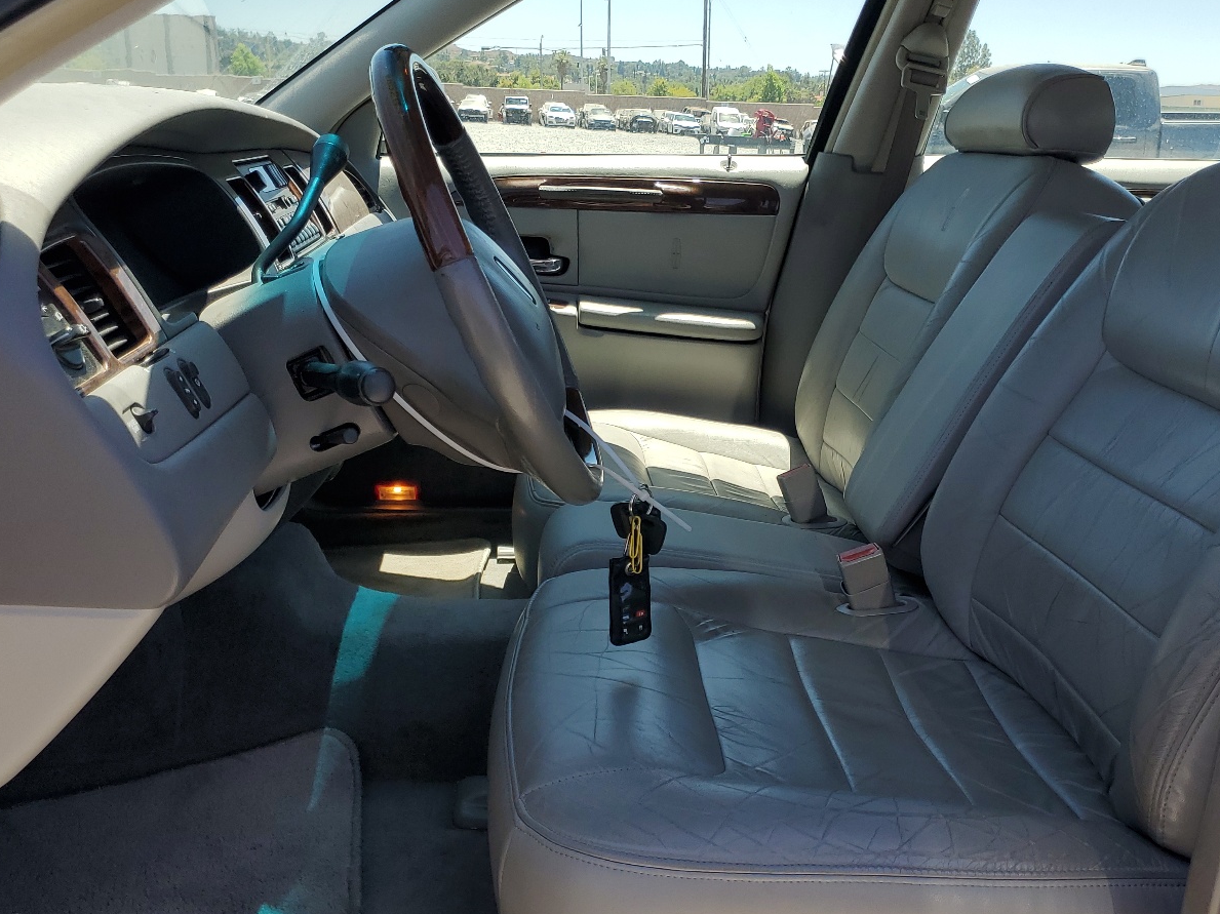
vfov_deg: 40.7
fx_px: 1233
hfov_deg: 52.5
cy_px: 461
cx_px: 693
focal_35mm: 35
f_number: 1.5
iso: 50
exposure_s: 1/1250
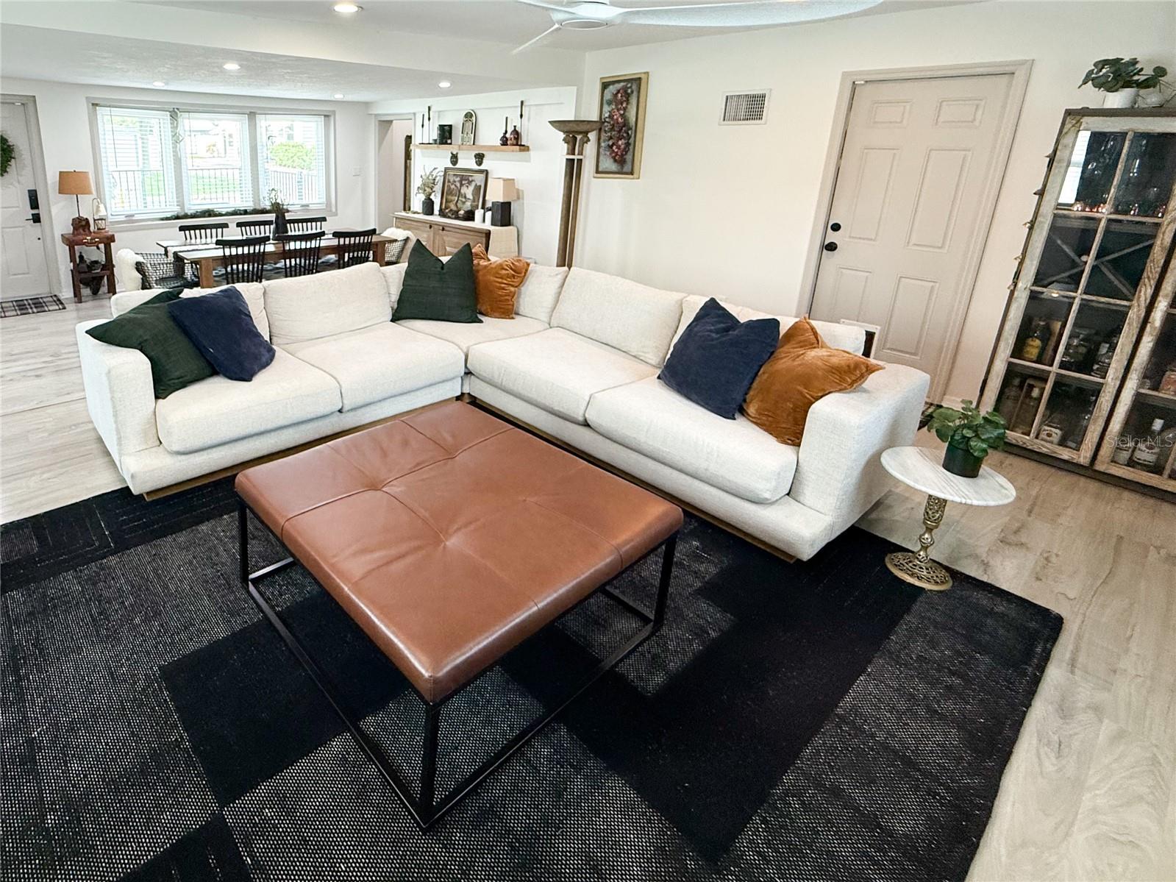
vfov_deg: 85.7
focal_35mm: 14
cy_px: 441
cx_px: 588
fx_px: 476
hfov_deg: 102.1
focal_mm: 2.22
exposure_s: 1/100
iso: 200
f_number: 2.2
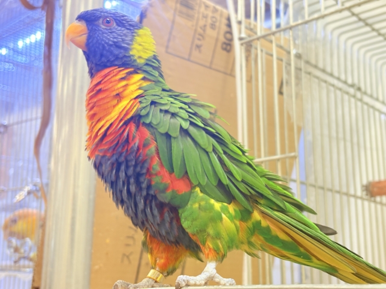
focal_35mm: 52
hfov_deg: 36.8
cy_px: 144
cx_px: 193
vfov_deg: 28.0
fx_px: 580
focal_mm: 5.96
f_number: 1.6
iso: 50
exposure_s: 1/60
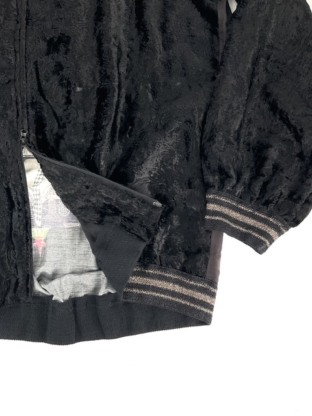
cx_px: 156
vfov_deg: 61.7
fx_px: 349
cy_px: 208
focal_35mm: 29
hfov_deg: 48.2
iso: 16
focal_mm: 3
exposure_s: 1/100
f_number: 1.8
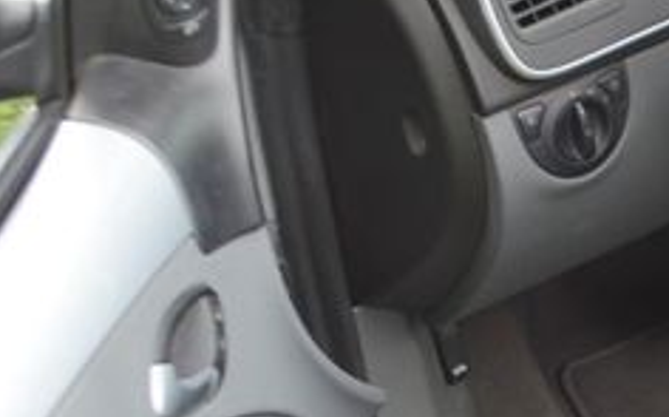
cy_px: 306
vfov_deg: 11.2
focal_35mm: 116
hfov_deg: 16.8
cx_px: 901
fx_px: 2113
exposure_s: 1/125
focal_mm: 28
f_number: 5.6
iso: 360
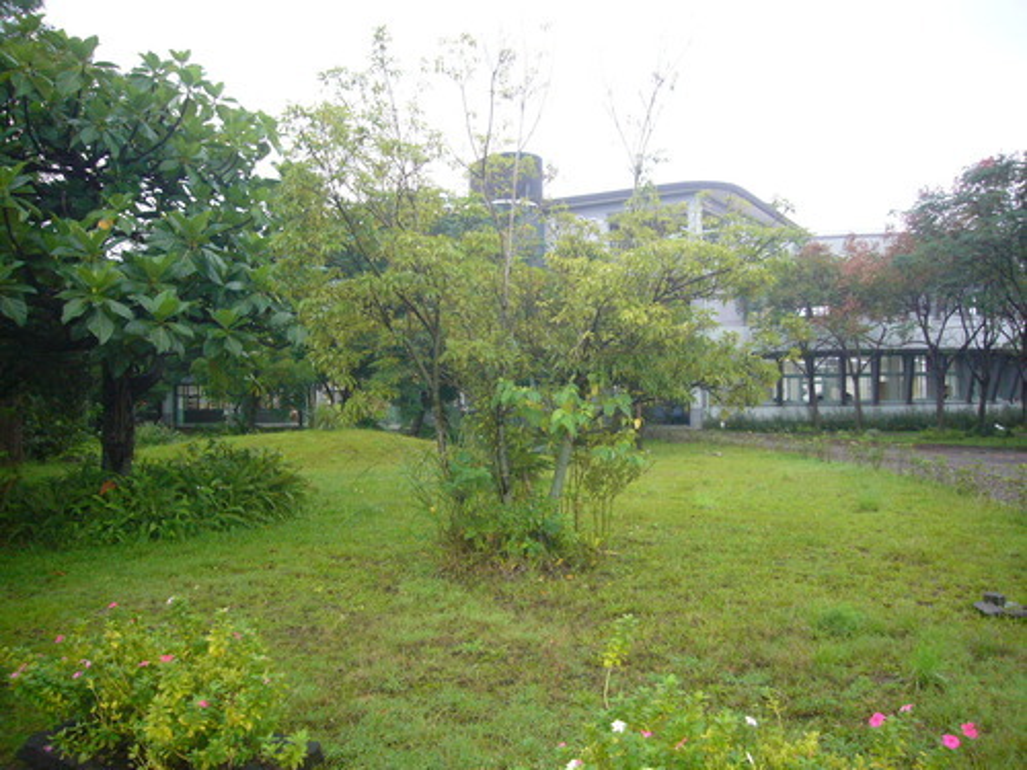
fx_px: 831
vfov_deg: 49.7
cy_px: 385
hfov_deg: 63.4
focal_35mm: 28
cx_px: 514
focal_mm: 4.6
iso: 160
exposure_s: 1/30
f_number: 2.8
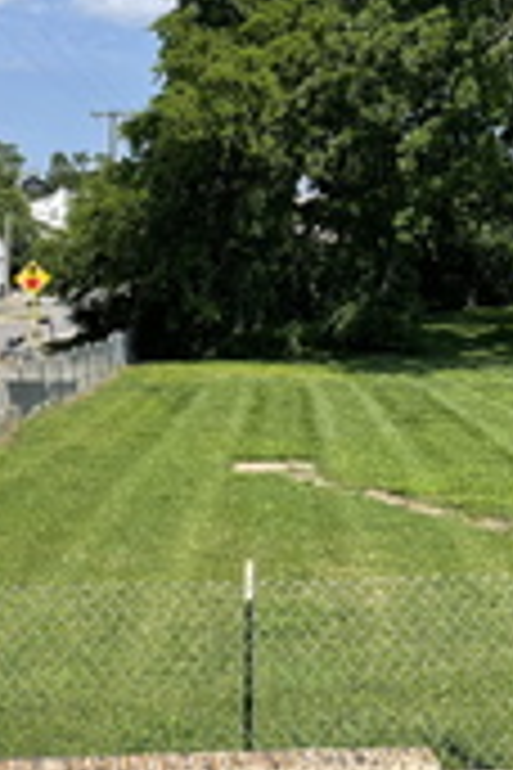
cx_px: 184
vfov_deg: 32.2
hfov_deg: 22.2
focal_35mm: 61
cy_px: 176
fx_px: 1304
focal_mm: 5.1
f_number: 1.6
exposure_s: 1/3257
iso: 32
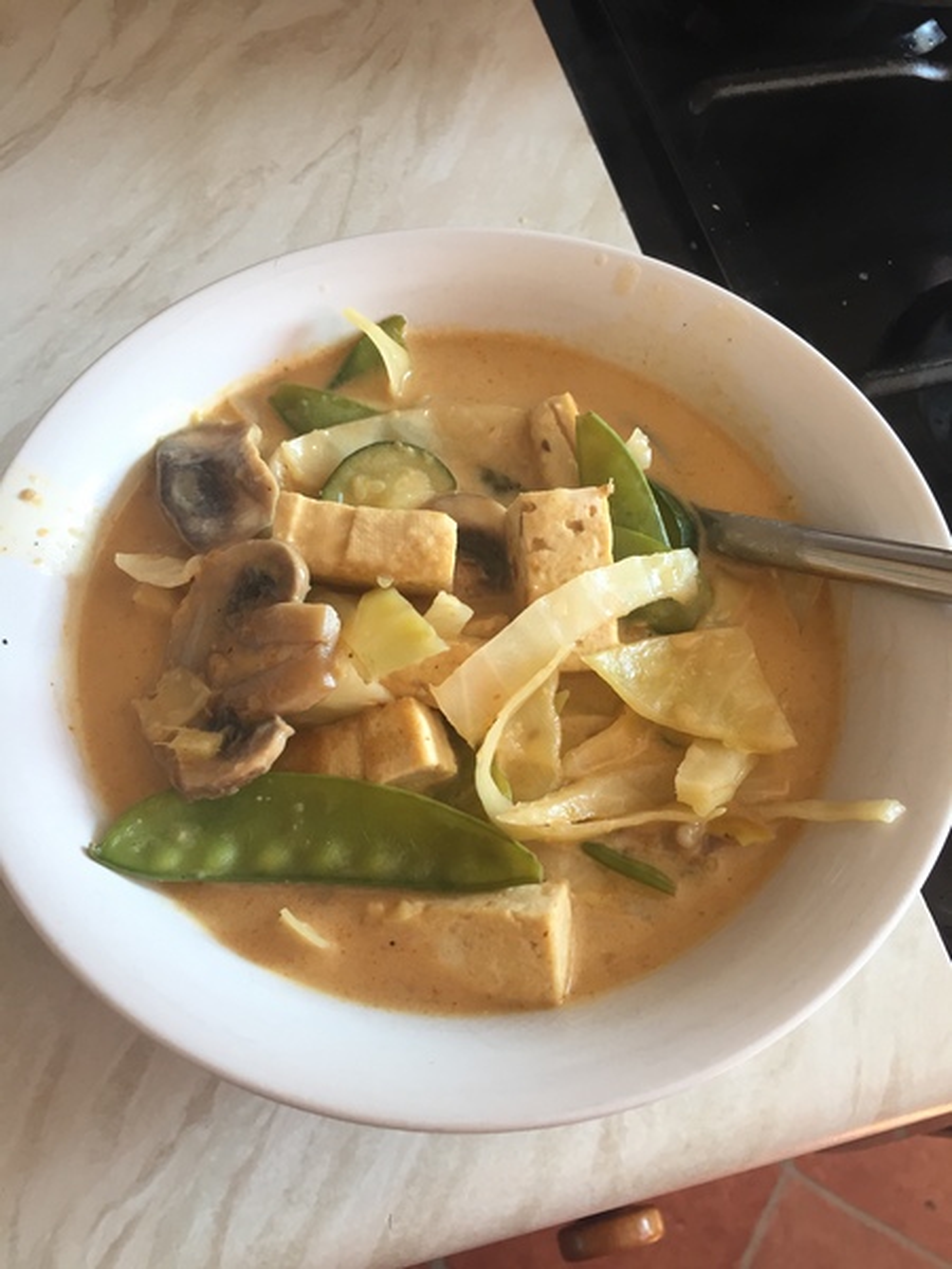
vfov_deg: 61.7
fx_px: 1063
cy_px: 634
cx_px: 476
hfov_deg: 48.2
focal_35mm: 29
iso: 32
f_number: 2.2
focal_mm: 4.15
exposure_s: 1/33
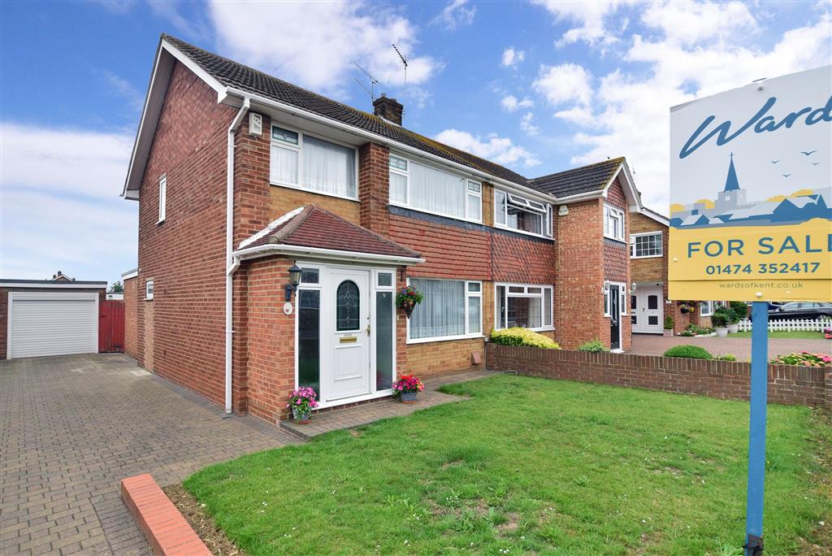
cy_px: 278
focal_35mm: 17
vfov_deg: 69.7
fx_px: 399
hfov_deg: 92.4
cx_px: 416
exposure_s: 1/200
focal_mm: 11.5
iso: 200
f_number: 7.1
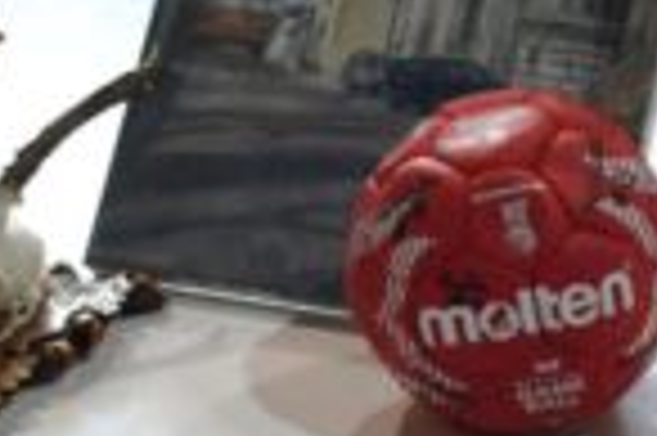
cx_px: 639
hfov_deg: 15.7
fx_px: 2346
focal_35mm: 129
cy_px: 299
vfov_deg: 10.6
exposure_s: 1/400
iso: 6400
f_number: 5
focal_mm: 25
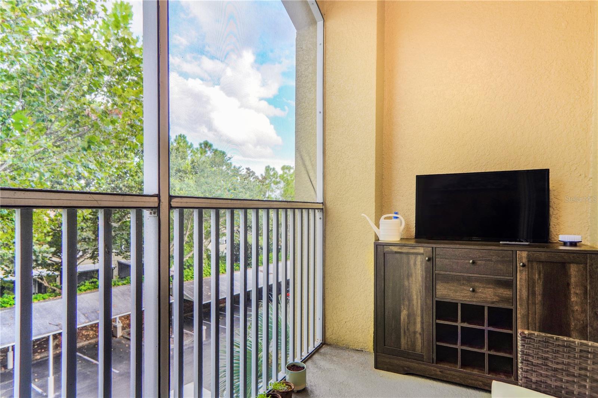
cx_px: 299
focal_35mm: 18
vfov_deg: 67.4
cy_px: 199
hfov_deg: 90.0
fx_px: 299
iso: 400
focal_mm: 12
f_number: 4
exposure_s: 1/125
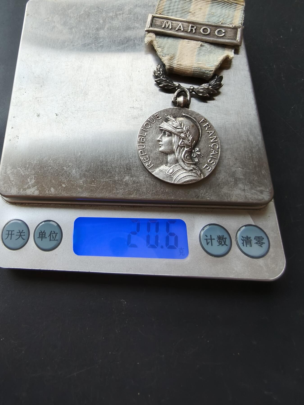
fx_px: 269
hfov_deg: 58.9
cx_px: 152
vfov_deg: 73.9
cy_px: 202
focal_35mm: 23
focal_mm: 2.32
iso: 160
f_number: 2
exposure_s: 1/75.3
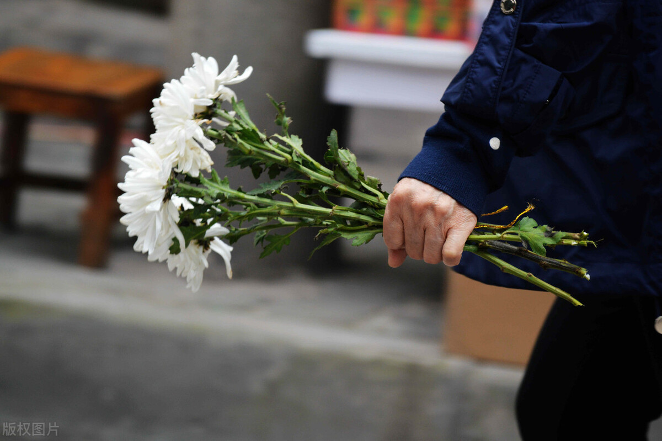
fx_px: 5514
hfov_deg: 6.9
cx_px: 331
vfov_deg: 4.6
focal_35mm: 300
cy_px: 220
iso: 400
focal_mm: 200
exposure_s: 1/200
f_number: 5.6
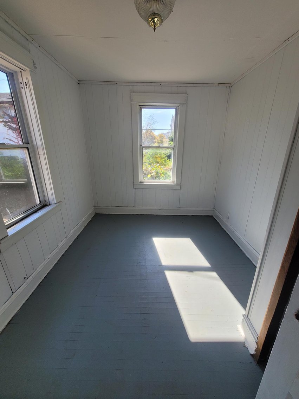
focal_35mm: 13
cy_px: 200
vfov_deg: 106.2
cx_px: 150
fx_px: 150
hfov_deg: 89.9
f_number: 2.2
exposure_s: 1/367
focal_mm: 2.2
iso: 50
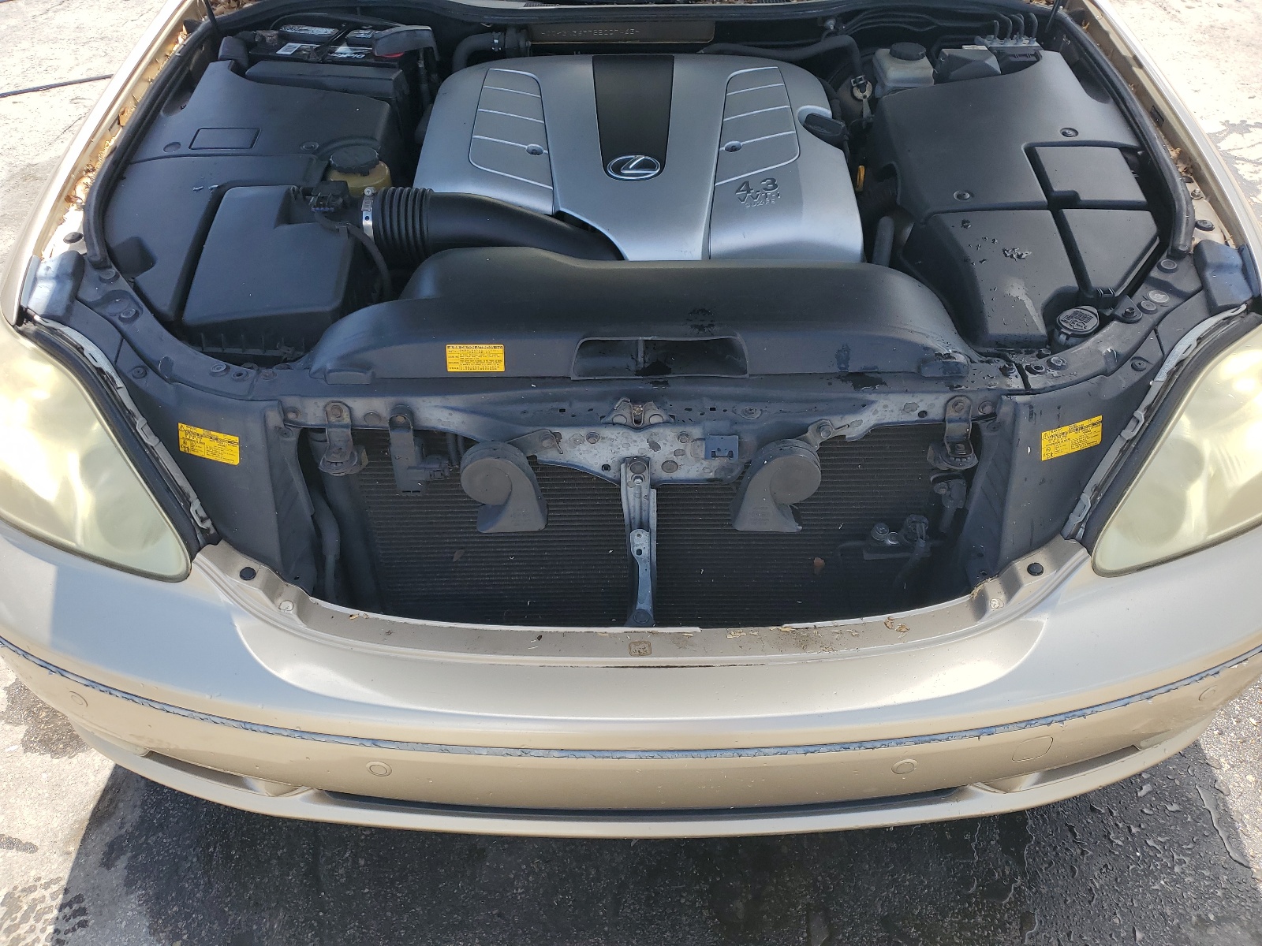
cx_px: 631
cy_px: 473
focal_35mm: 26
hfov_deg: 67.3
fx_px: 948
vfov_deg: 53.1
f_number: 1.5
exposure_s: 1/1429
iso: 50
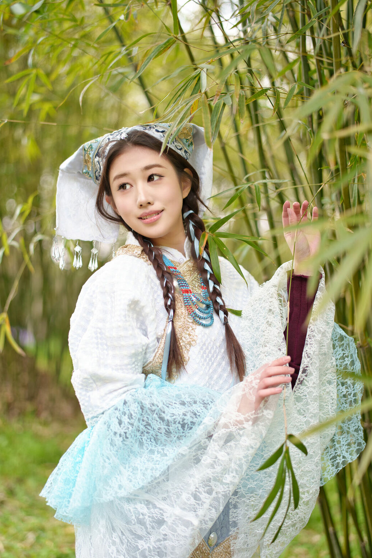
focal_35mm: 51
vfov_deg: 38.9
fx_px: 791
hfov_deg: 26.5
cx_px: 185
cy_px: 283
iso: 100
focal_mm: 50
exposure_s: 1/320
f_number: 1.4
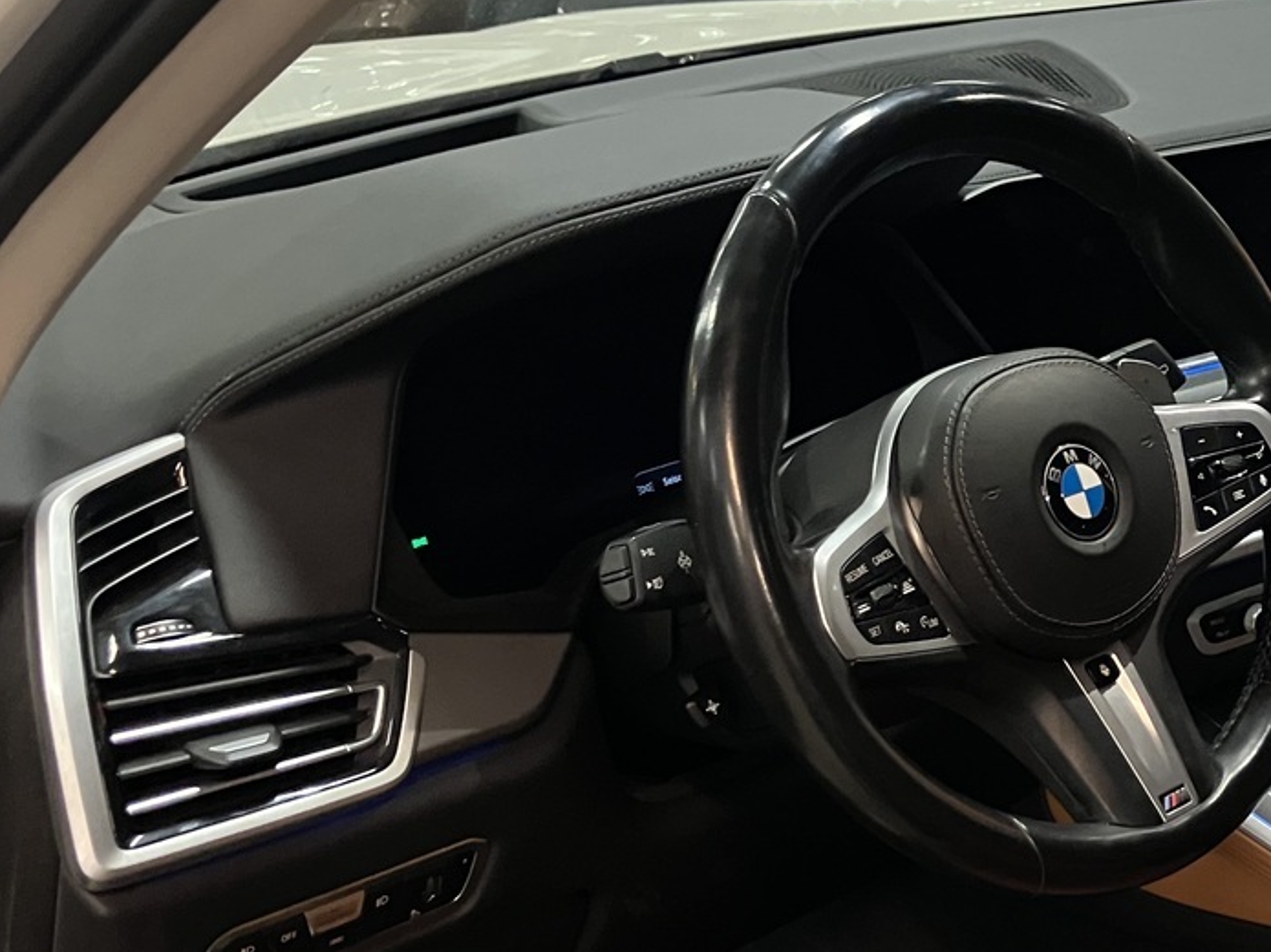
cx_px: 1183
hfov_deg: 31.4
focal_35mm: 58
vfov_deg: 25.1
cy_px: 618
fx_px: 2129
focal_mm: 3.99
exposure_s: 1/33
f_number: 1.8
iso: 320
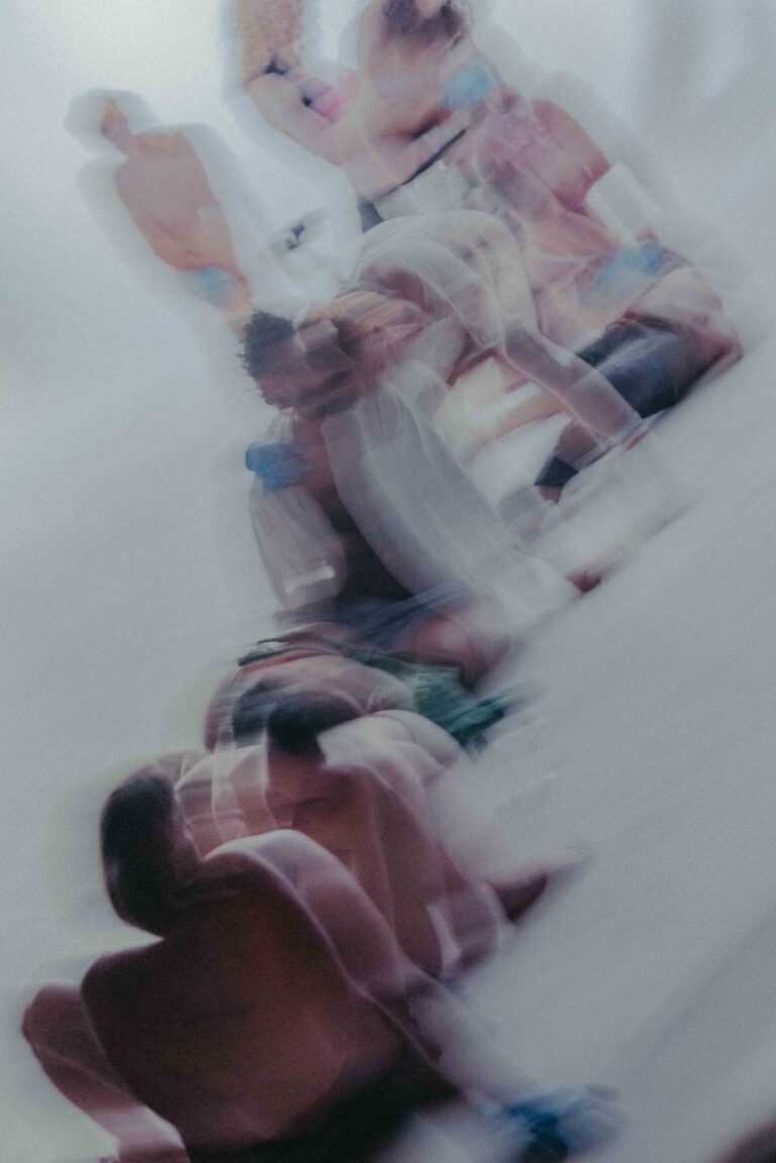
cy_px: 582
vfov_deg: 24.2
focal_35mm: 84
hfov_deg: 16.3
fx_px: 2716
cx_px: 388
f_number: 2.8
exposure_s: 1/6
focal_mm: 56
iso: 1250
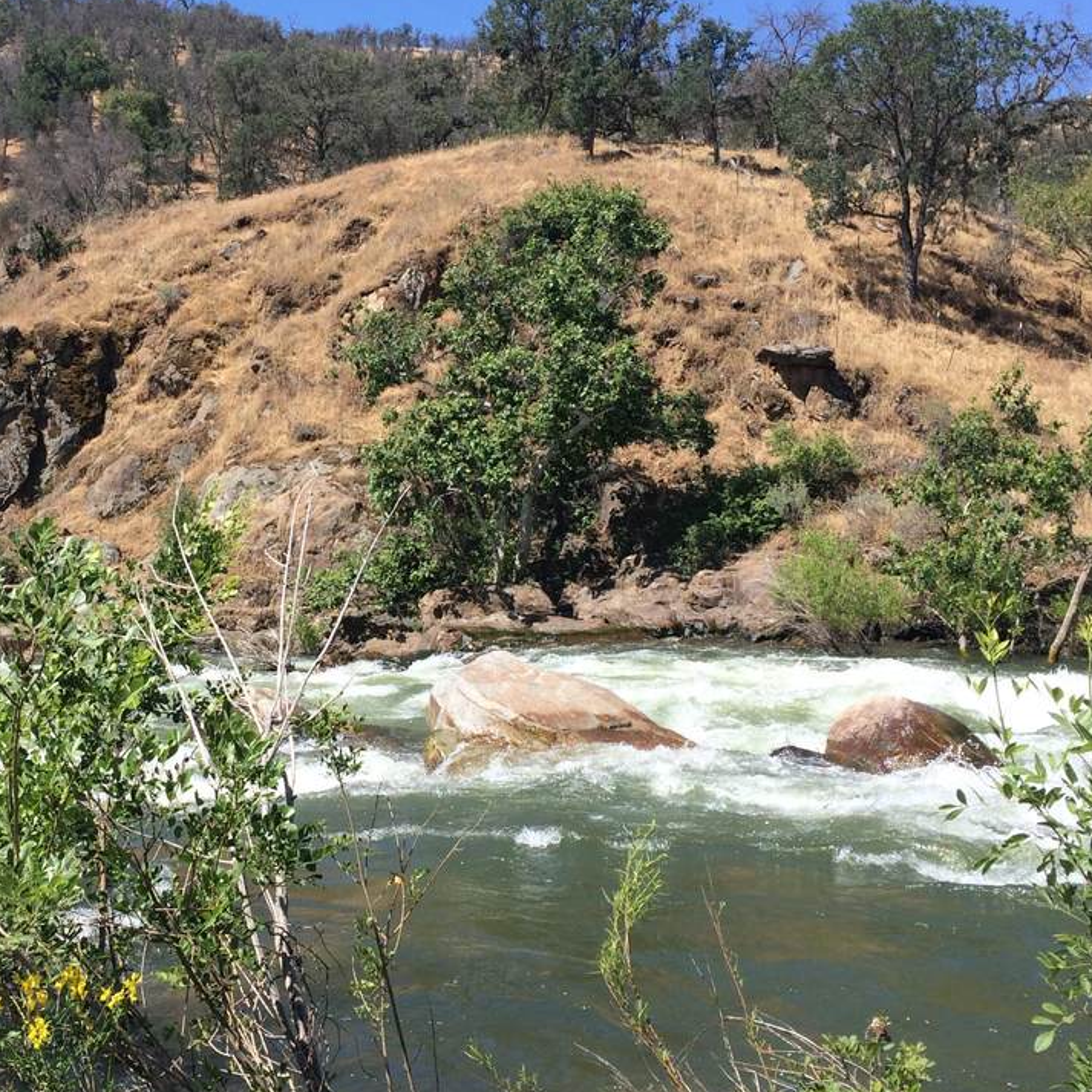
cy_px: 518
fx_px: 1642
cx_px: 338
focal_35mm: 46
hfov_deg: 36.3
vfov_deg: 36.8
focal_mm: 4.15
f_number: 2.2
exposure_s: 1/1466
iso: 32
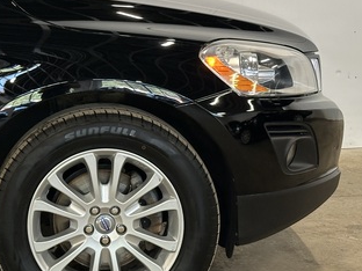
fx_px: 1046
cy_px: 66
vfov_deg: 14.7
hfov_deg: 19.3
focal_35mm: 100
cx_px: 32
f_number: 1.78
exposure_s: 1/50
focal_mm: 6.86
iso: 125
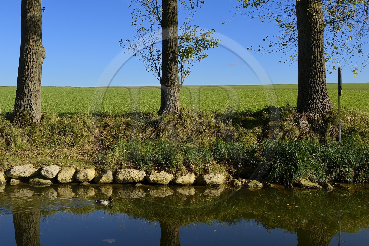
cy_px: 123
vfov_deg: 33.4
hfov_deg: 48.5
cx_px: 184
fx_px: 410
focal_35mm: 40
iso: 200
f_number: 8
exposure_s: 1/500
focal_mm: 40
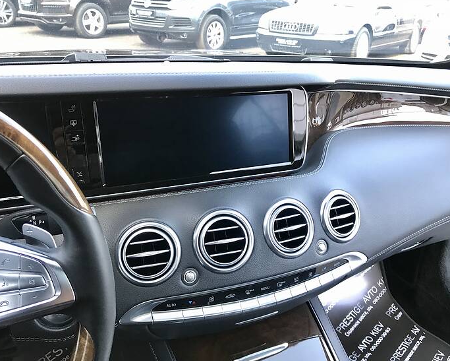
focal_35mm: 32
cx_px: 245
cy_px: 190
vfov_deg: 45.8
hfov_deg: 55.6
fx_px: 426
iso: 32
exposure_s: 1/33
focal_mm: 4
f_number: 1.8
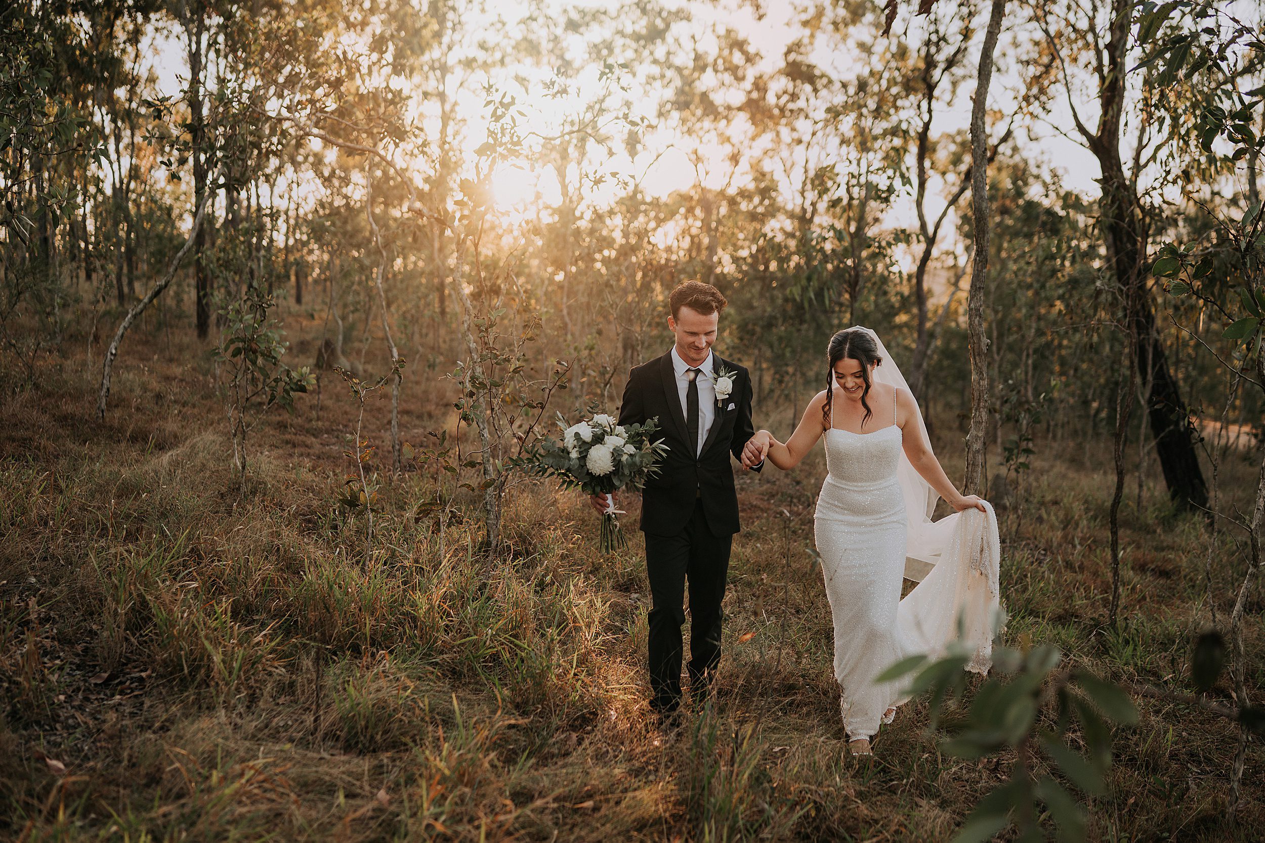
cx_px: 632
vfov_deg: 37.9
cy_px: 422
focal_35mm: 35
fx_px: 1230
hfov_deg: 54.4
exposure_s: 1/800
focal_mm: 35
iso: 320
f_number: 1.8
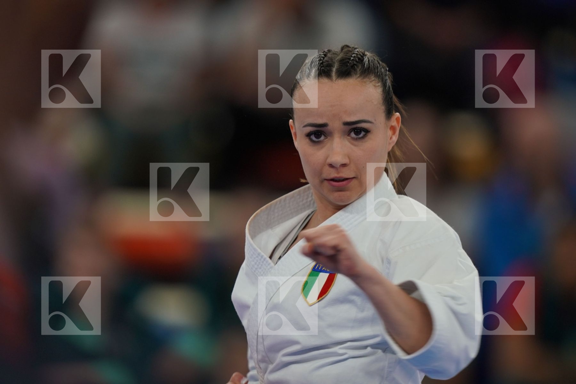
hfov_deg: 3.4
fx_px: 9599
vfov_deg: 2.3
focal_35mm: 600
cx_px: 288
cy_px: 192
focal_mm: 400
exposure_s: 1/320
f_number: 2.8
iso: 500
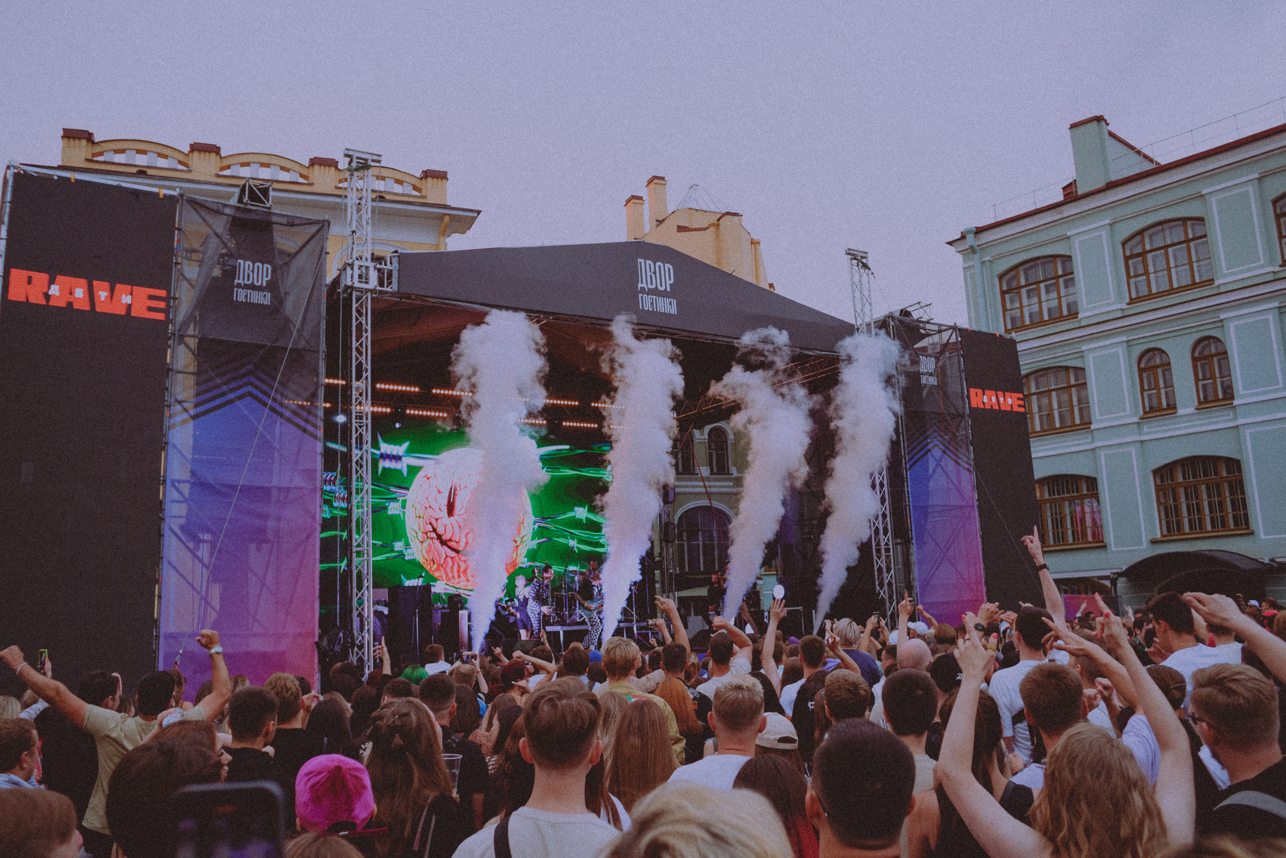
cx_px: 643
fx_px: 1893
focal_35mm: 53
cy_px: 429
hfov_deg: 37.5
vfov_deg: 25.5
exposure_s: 1/320
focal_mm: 35
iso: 320
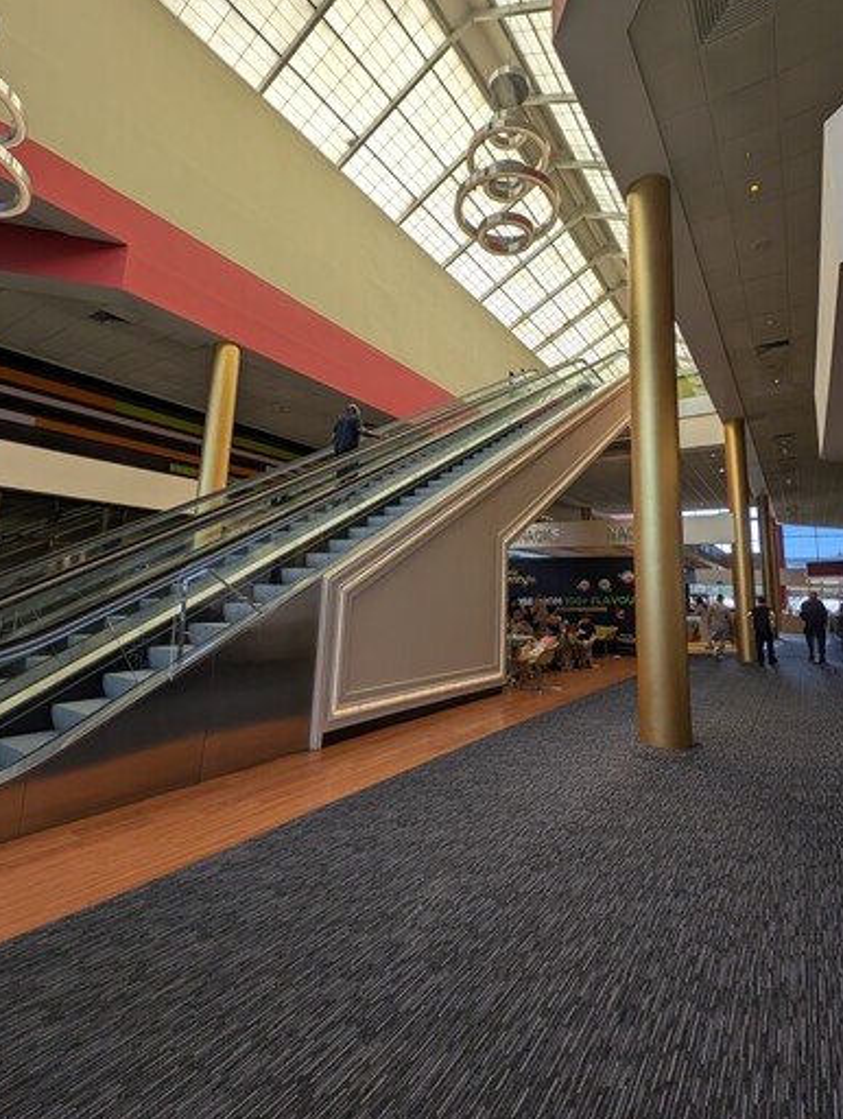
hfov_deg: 81.6
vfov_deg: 97.7
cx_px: 467
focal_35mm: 15
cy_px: 503
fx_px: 485
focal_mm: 2.23
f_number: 1.95
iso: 40
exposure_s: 1/212
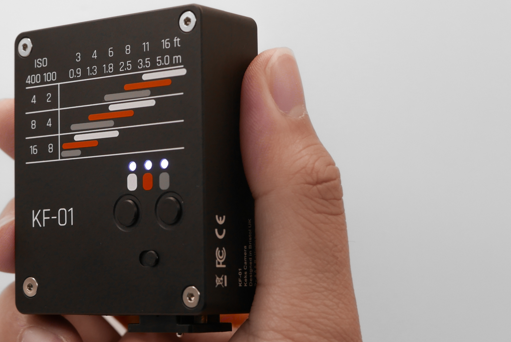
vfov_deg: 12.8
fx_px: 1520
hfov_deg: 19.0
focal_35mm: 107
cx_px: 142
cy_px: 196
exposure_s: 1/125
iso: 200
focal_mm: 31.5
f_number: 5
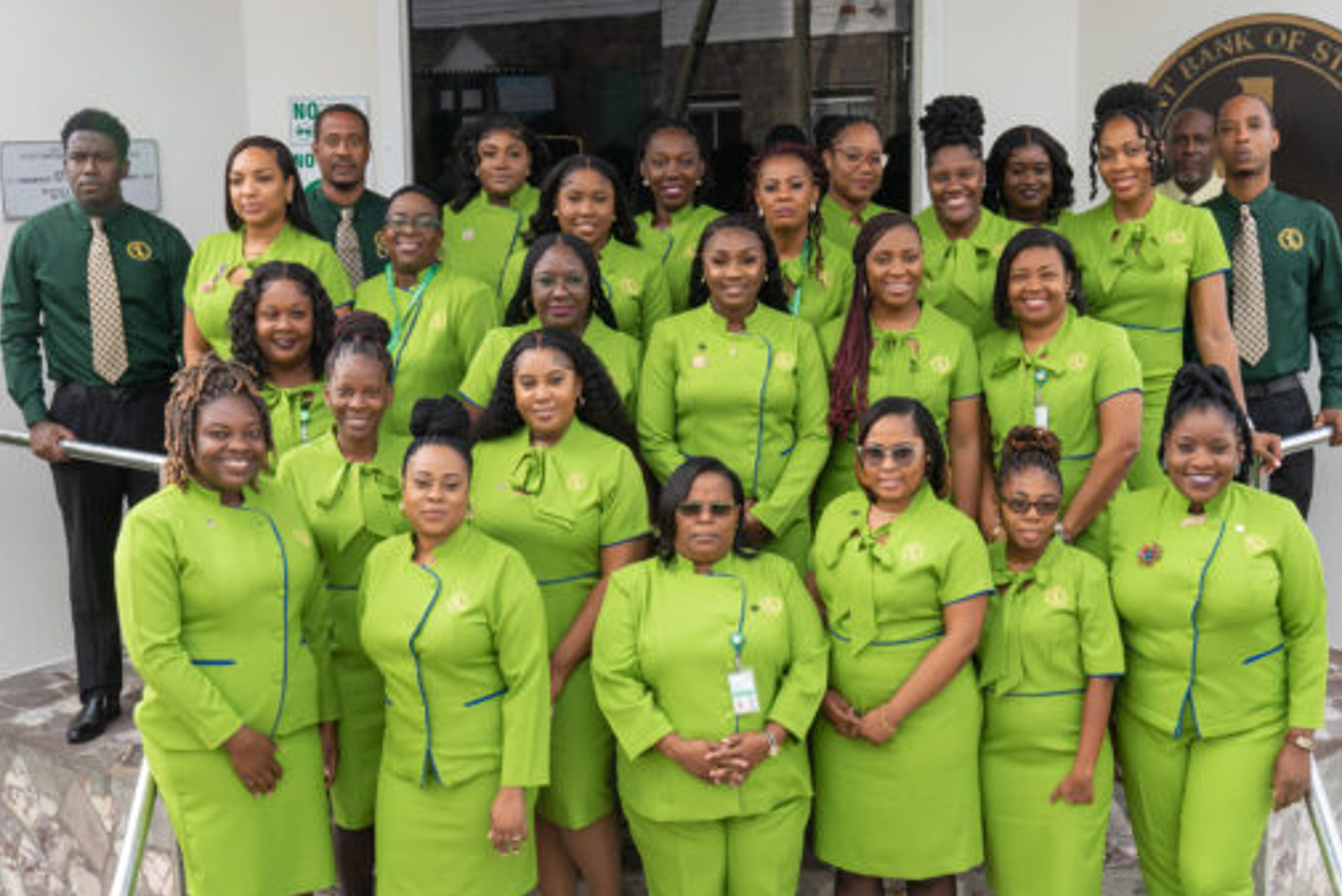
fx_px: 1939
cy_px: 479
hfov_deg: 38.2
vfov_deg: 26.0
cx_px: 672
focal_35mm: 52
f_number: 8
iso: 320
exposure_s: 1/100
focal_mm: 35
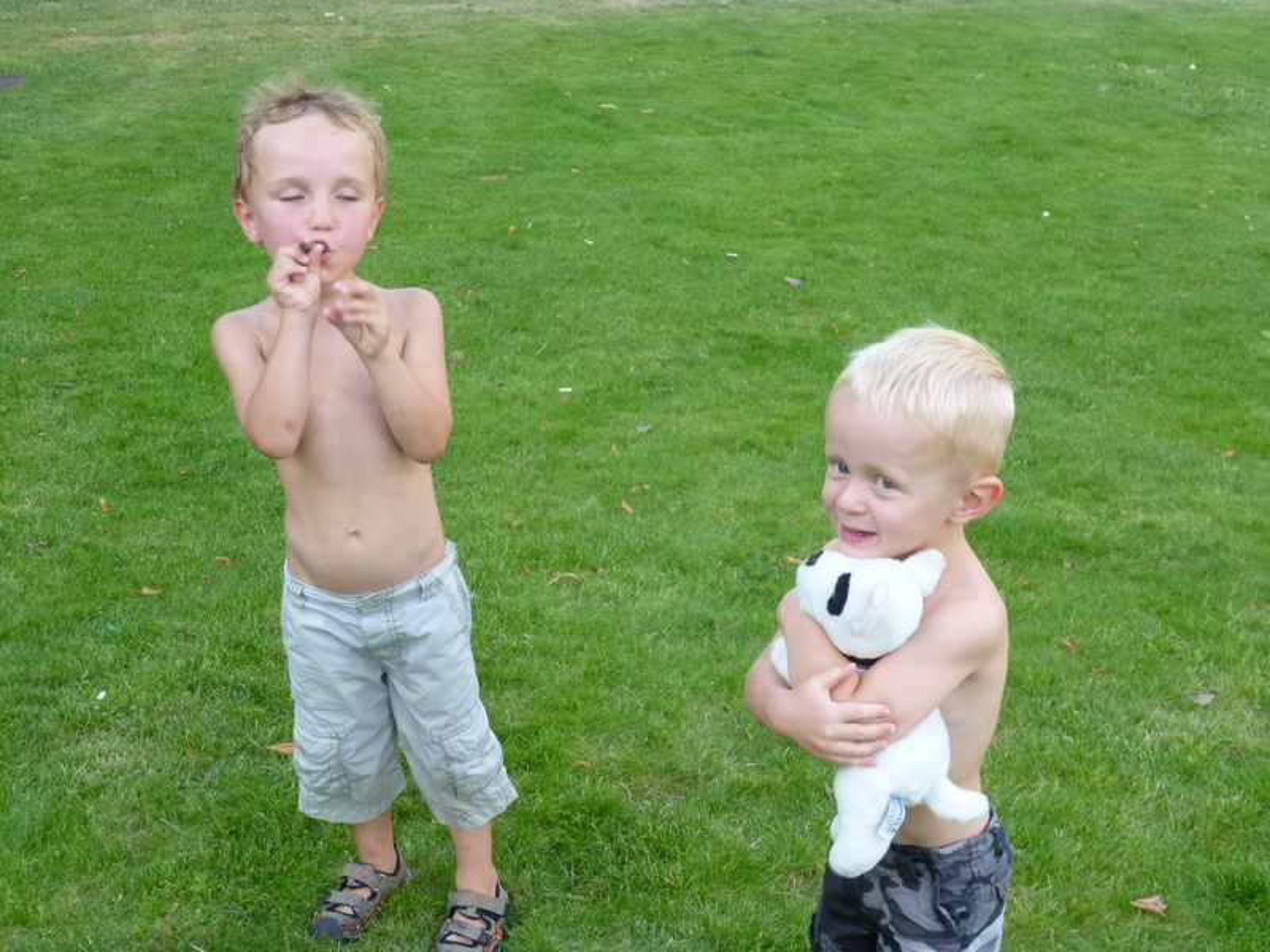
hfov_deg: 39.7
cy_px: 476
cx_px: 635
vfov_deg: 30.3
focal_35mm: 48
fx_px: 1761
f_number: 4
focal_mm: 8.6
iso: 125
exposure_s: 1/60
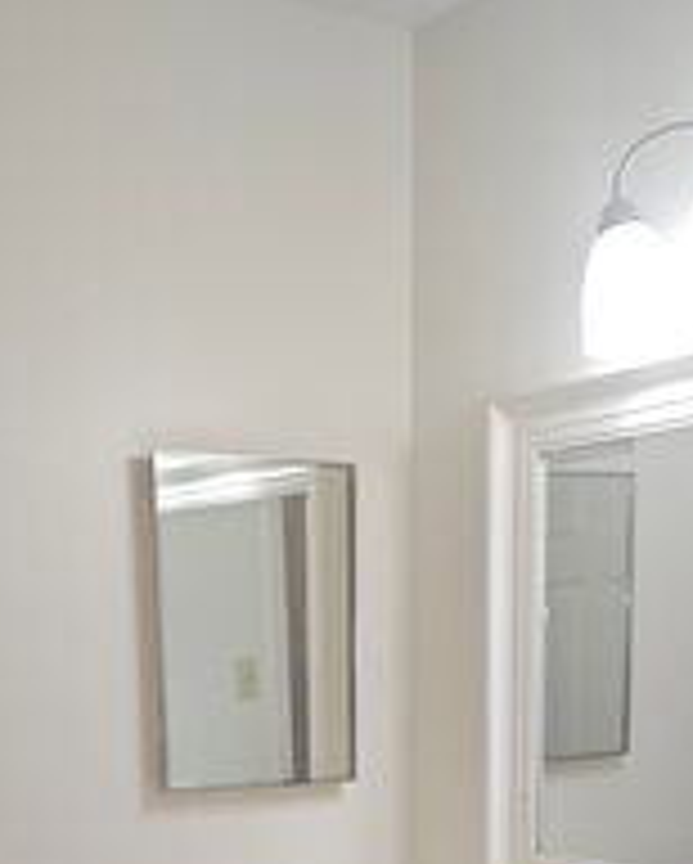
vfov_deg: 30.3
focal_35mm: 56
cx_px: 333
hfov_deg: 27.2
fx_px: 1433
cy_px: 932
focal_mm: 6.3
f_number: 1.7
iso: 64
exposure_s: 1/60
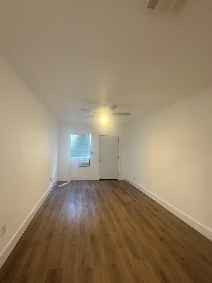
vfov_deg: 94.5
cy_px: 144
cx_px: 97
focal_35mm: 16
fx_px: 131
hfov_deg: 77.9
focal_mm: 2.22
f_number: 2.2
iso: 400
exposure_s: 1/60
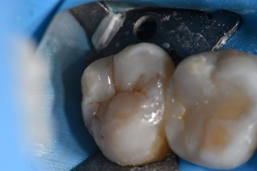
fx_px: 1120
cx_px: 128
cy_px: 86
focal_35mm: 157
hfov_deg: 13.1
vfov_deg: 8.7
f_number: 32
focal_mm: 105
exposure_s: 1/200
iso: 200
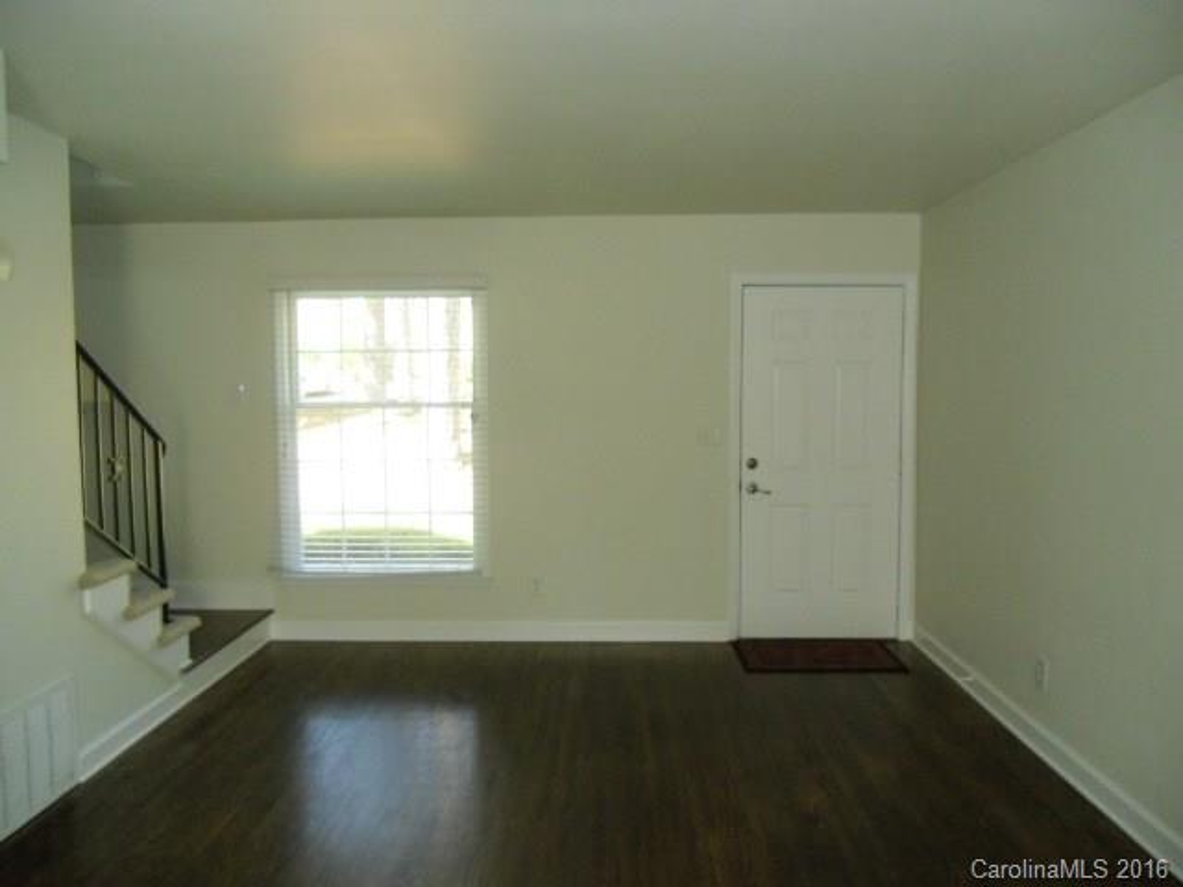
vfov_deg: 51.4
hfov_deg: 65.3
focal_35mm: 27
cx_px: 592
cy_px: 444
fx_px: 923
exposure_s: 1/60
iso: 400
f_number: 3.2
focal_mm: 4.9
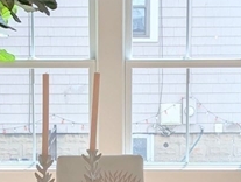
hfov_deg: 16.7
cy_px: 132
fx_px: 823
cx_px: 112
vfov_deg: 12.6
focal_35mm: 118
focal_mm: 6.9
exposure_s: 1/193
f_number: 1.68
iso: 19
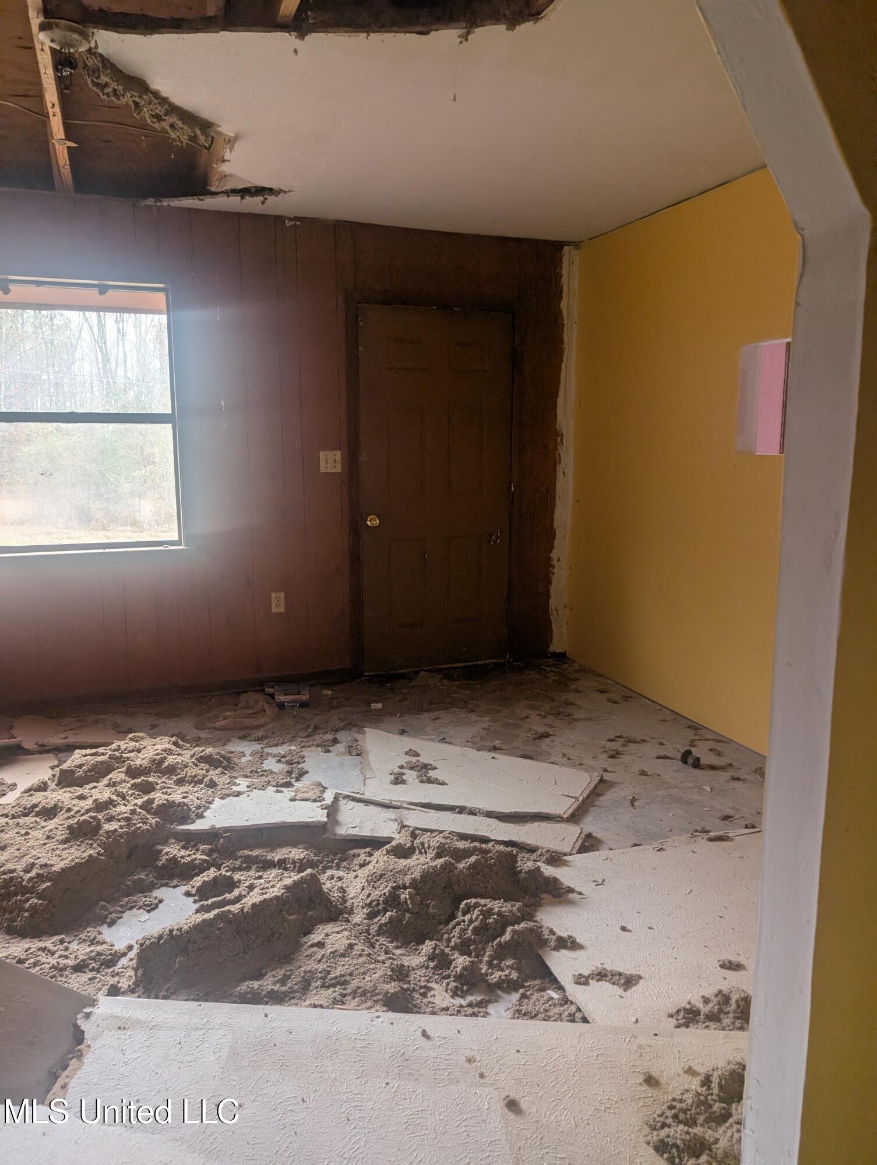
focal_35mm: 24
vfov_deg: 71.5
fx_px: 809
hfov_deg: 56.9
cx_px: 438
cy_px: 582
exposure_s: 1/218
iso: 235
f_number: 1.68
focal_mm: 6.9
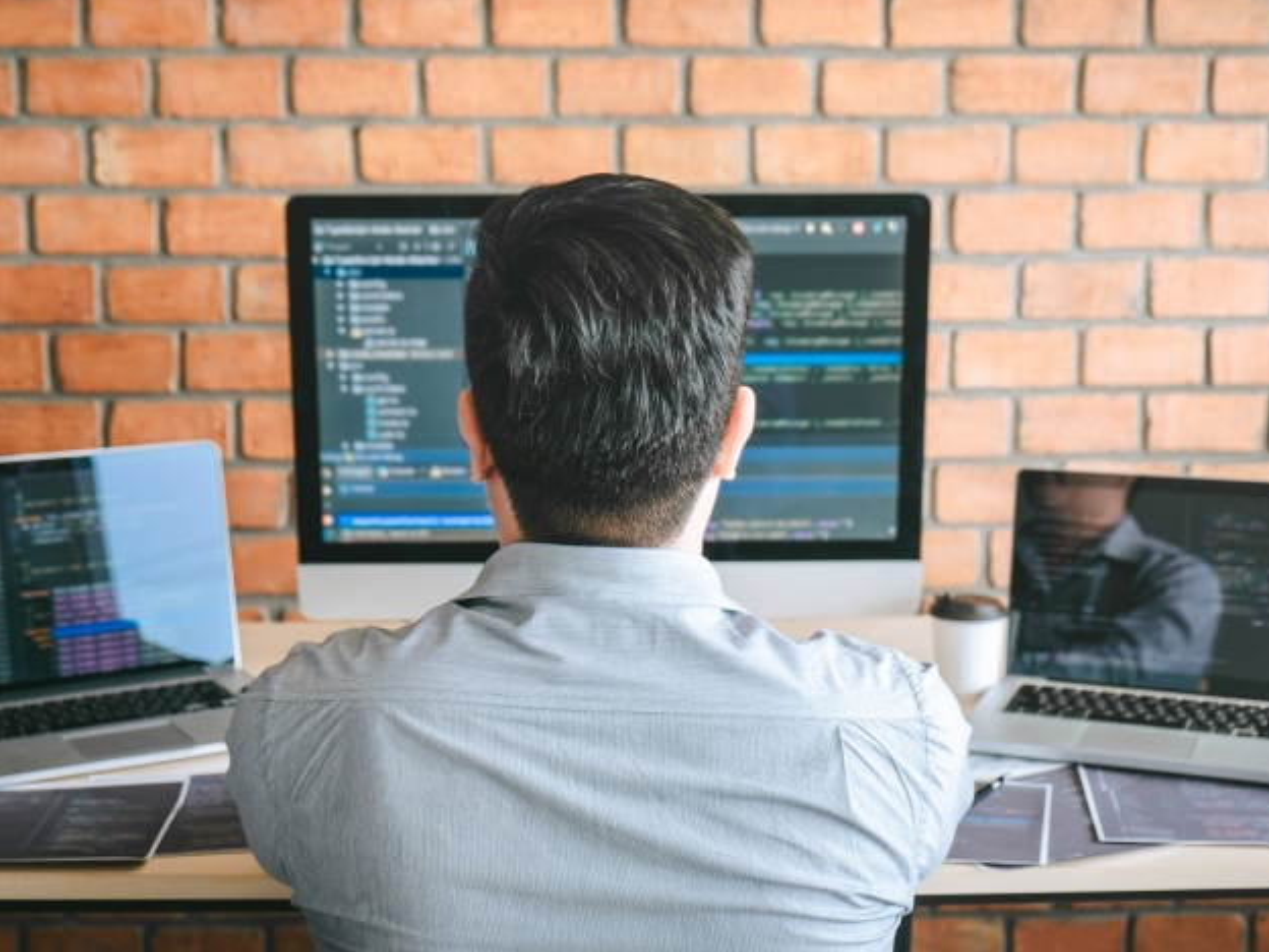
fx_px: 1943
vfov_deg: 27.5
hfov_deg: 36.2
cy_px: 422
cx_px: 616
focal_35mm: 53
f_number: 3.2
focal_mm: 28.9
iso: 400
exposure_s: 1/80
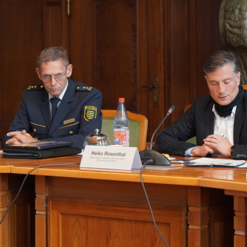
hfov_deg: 12.9
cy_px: 124
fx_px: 1090
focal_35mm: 135
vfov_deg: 12.9
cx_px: 149
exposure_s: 1/160
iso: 1000
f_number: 4
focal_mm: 70
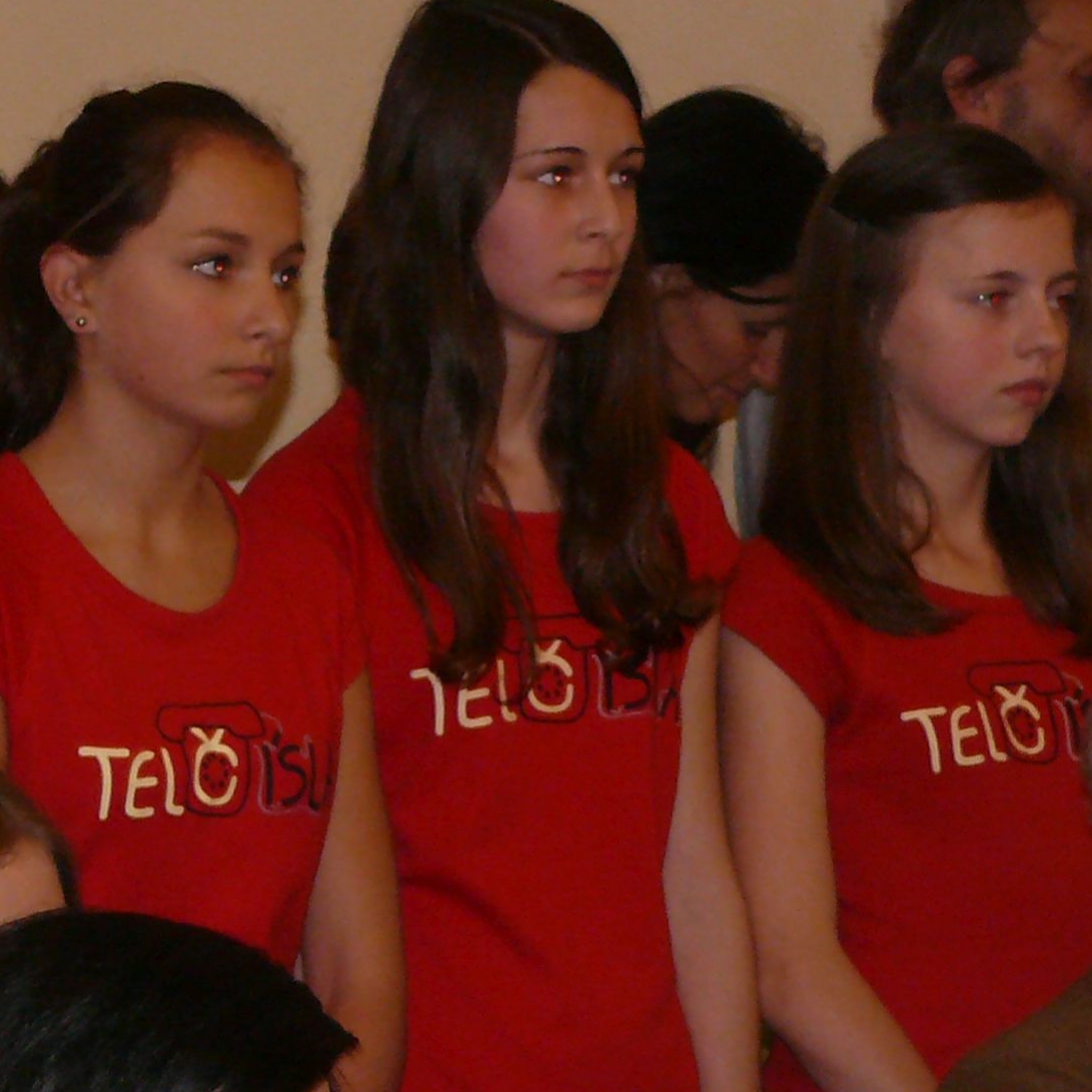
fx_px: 10636
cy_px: 508
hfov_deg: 5.9
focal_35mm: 298
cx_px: 297
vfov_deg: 5.9
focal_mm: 21.3
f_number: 3.2
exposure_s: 1/30
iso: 200
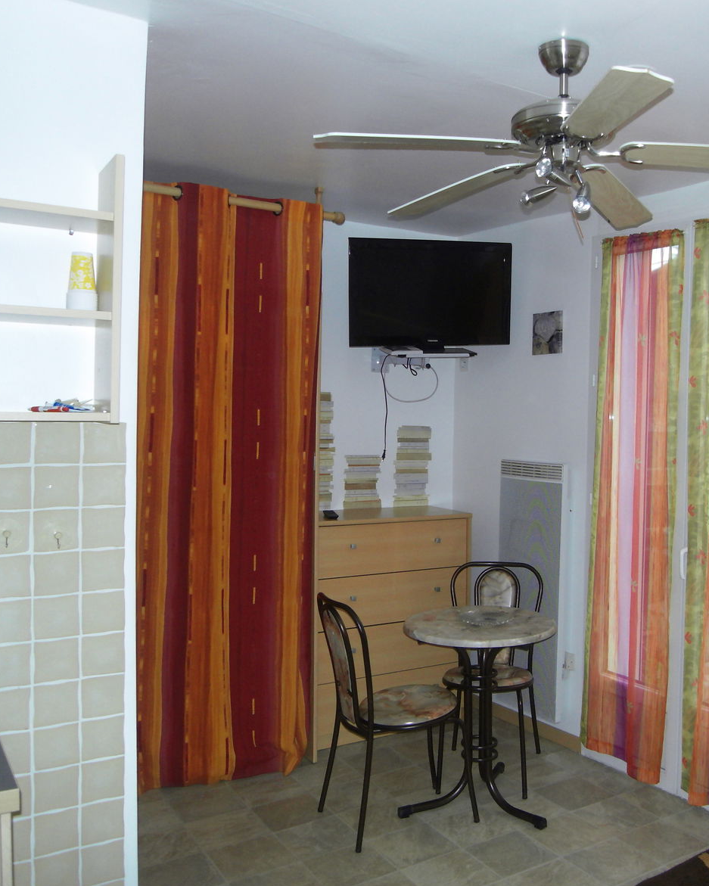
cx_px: 521
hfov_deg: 44.5
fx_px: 839
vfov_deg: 55.7
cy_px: 435
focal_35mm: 32
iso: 100
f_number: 2.8
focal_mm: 4.3
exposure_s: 1/40
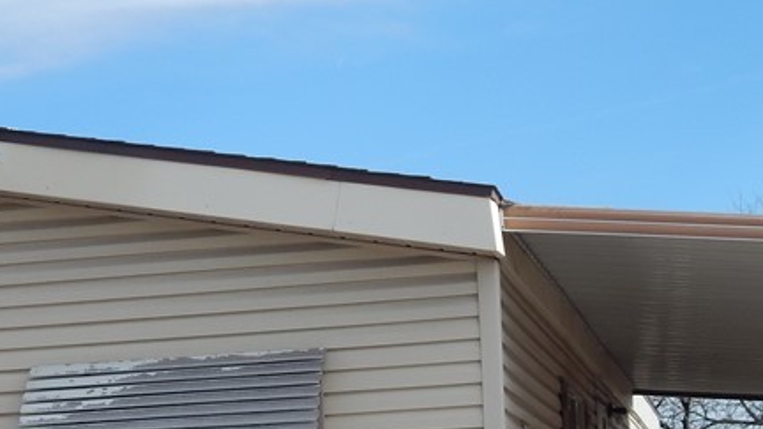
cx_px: 272
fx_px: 2246
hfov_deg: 19.2
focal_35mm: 111
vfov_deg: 10.8
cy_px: 463
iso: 125
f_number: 7.1
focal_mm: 7.7
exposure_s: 1/400
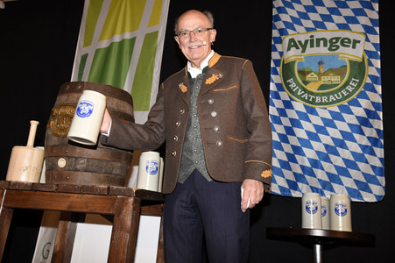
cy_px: 132
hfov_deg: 55.8
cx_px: 198
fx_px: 373
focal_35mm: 34
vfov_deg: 38.8
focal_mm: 34
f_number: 6.3
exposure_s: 1/125
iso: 640
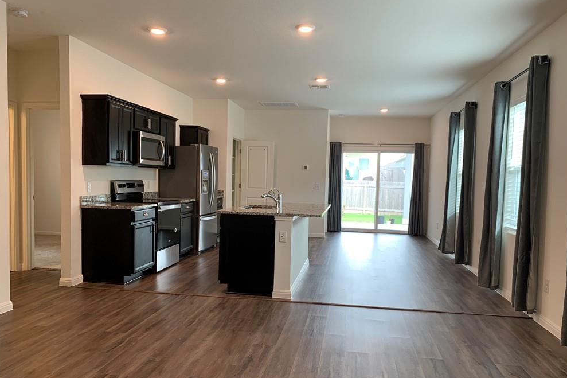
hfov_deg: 65.5
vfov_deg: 46.4
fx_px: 441
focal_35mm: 28
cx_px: 290
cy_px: 201
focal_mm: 4.25
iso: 80
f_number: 1.8
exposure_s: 1/60
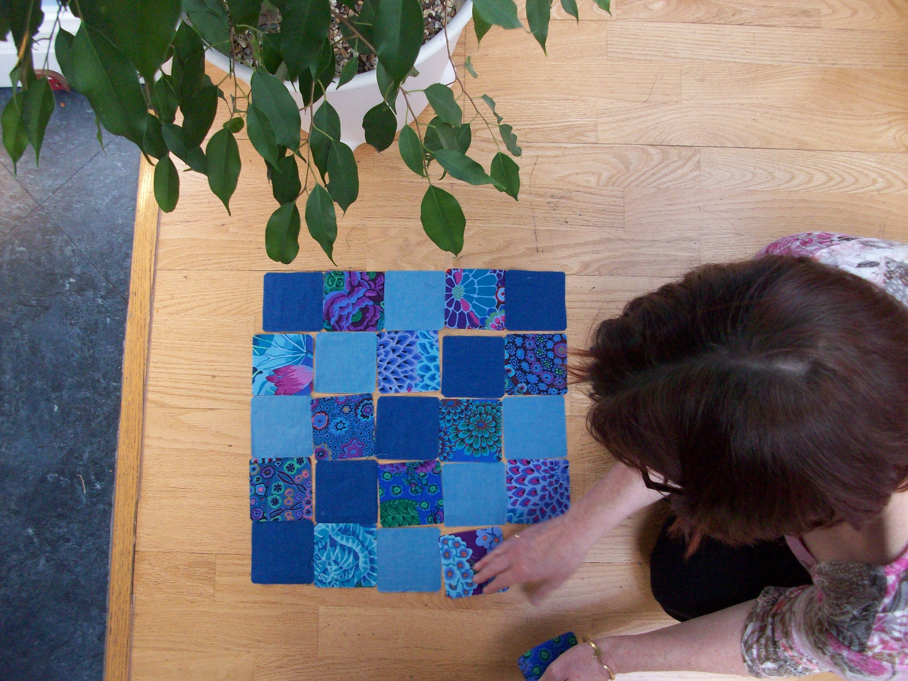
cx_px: 454
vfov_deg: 41.8
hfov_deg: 54.0
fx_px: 892
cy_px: 340
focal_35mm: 34
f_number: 2.8
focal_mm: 5.7
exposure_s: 1/60
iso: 158
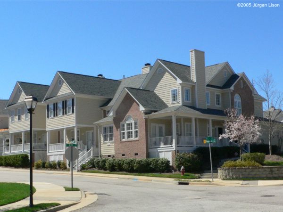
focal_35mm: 43
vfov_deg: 33.6
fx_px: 352
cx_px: 142
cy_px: 106
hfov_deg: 43.9
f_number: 5.6
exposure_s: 1/800
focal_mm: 5.6
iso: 200
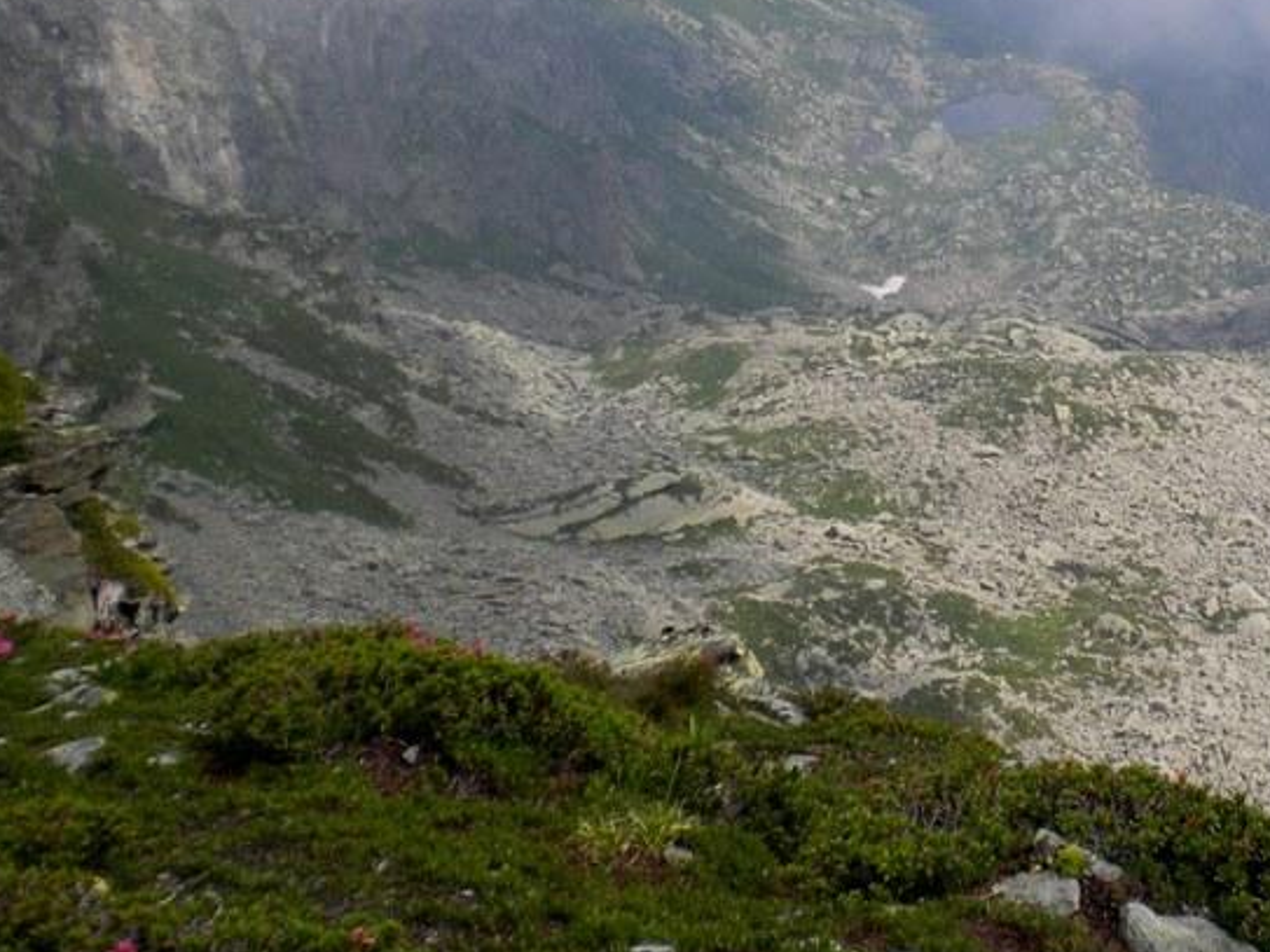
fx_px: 2421
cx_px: 1186
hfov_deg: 28.1
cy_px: 227
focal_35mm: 66
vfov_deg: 22.0
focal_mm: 6.3
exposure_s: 1/526
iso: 80
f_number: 4.6
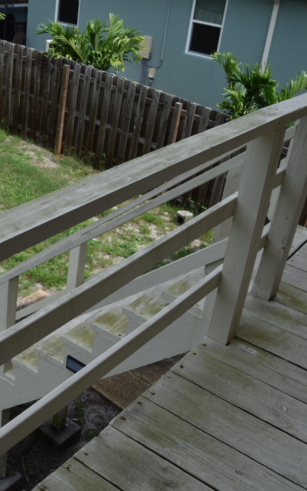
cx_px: 49
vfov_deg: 43.5
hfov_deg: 27.3
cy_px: 245
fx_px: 616
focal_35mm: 46
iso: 200
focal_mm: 20
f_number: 10
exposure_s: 1/400
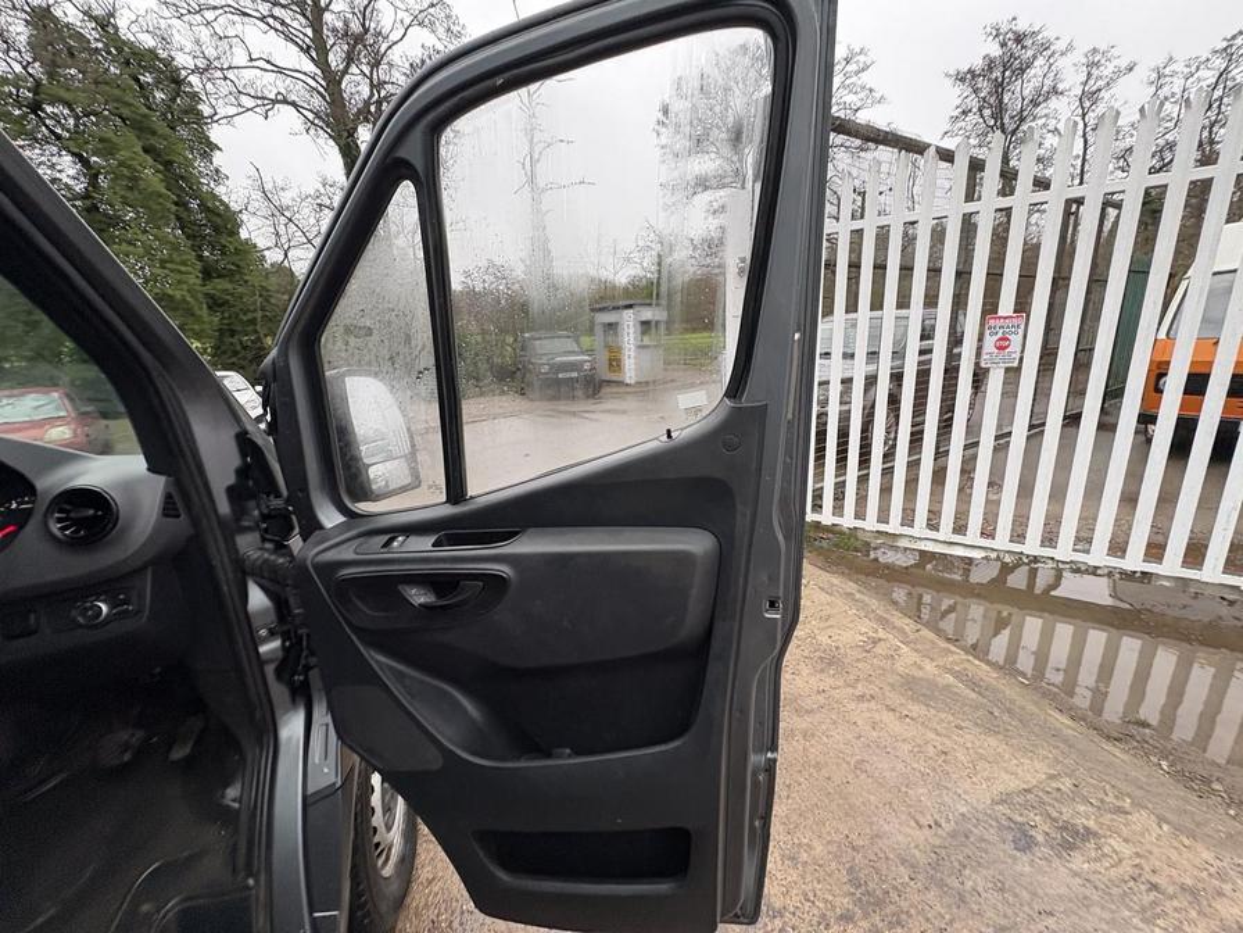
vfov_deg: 85.7
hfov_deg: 102.1
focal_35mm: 14
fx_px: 503
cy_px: 466
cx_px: 622
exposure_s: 1/99
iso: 160
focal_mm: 2.22
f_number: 2.2
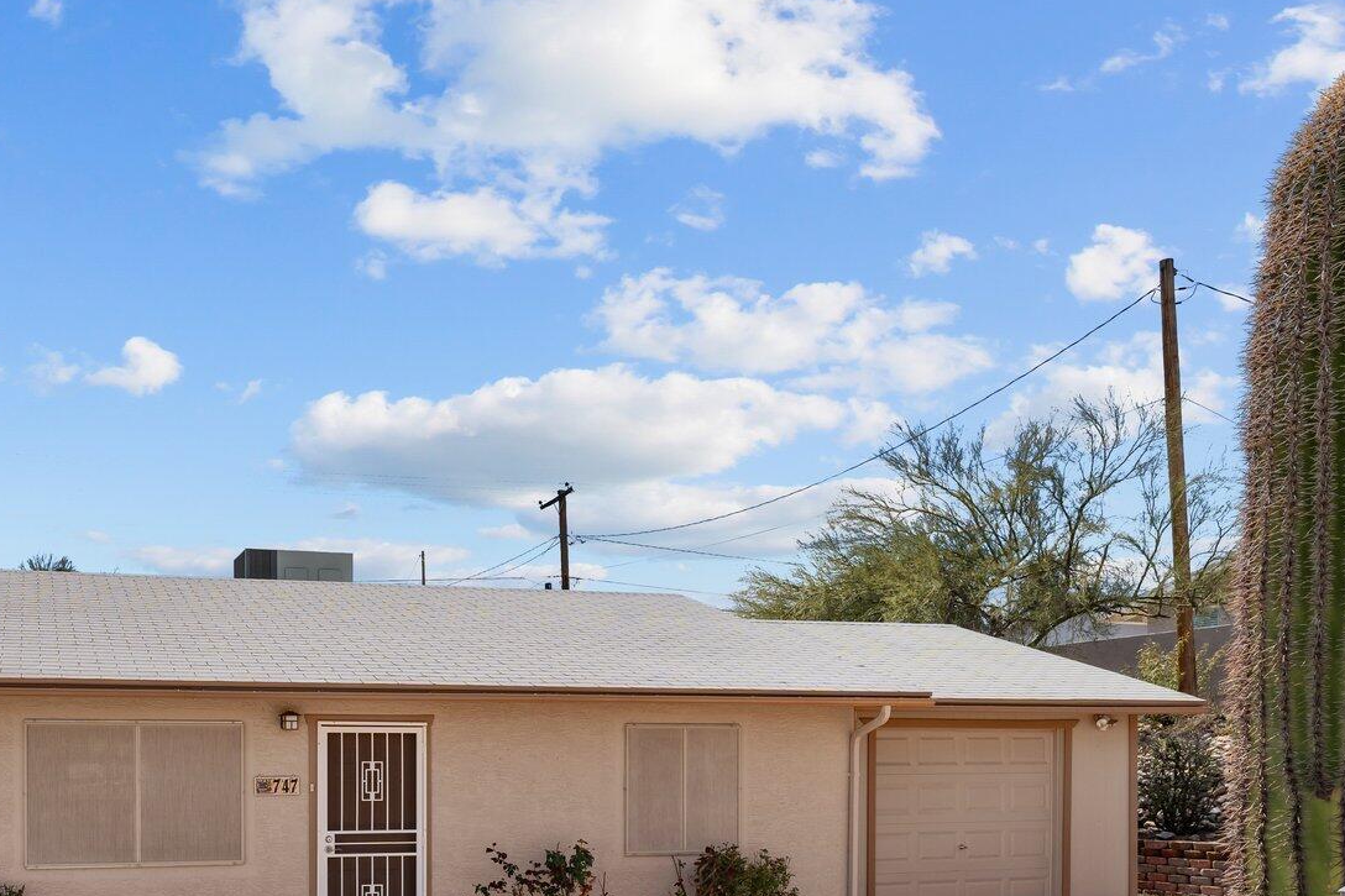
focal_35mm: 32
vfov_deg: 38.6
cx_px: 342
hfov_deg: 55.7
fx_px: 1202
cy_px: 774
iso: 400
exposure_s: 1/2000
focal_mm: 17.1
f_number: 8
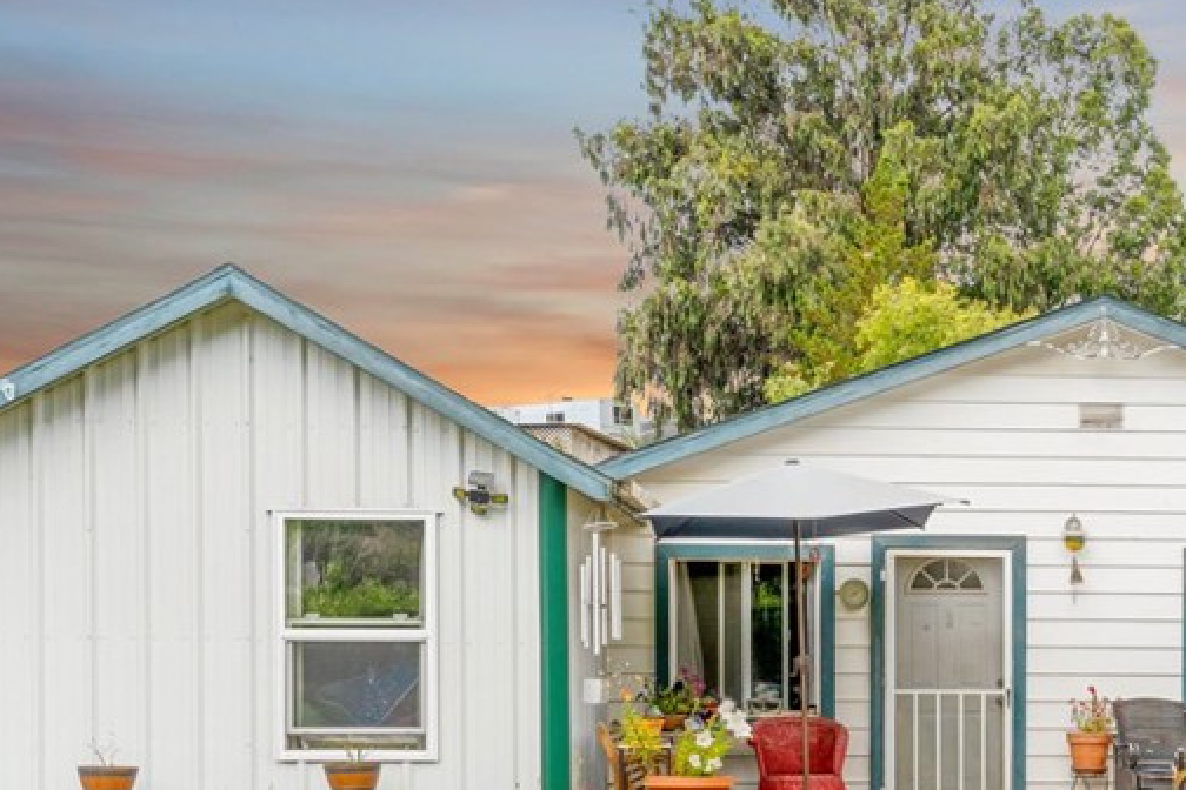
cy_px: 692
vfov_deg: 21.2
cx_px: 1021
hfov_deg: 30.7
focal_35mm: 63
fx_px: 2075
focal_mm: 31
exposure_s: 1/8000
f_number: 8
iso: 1000
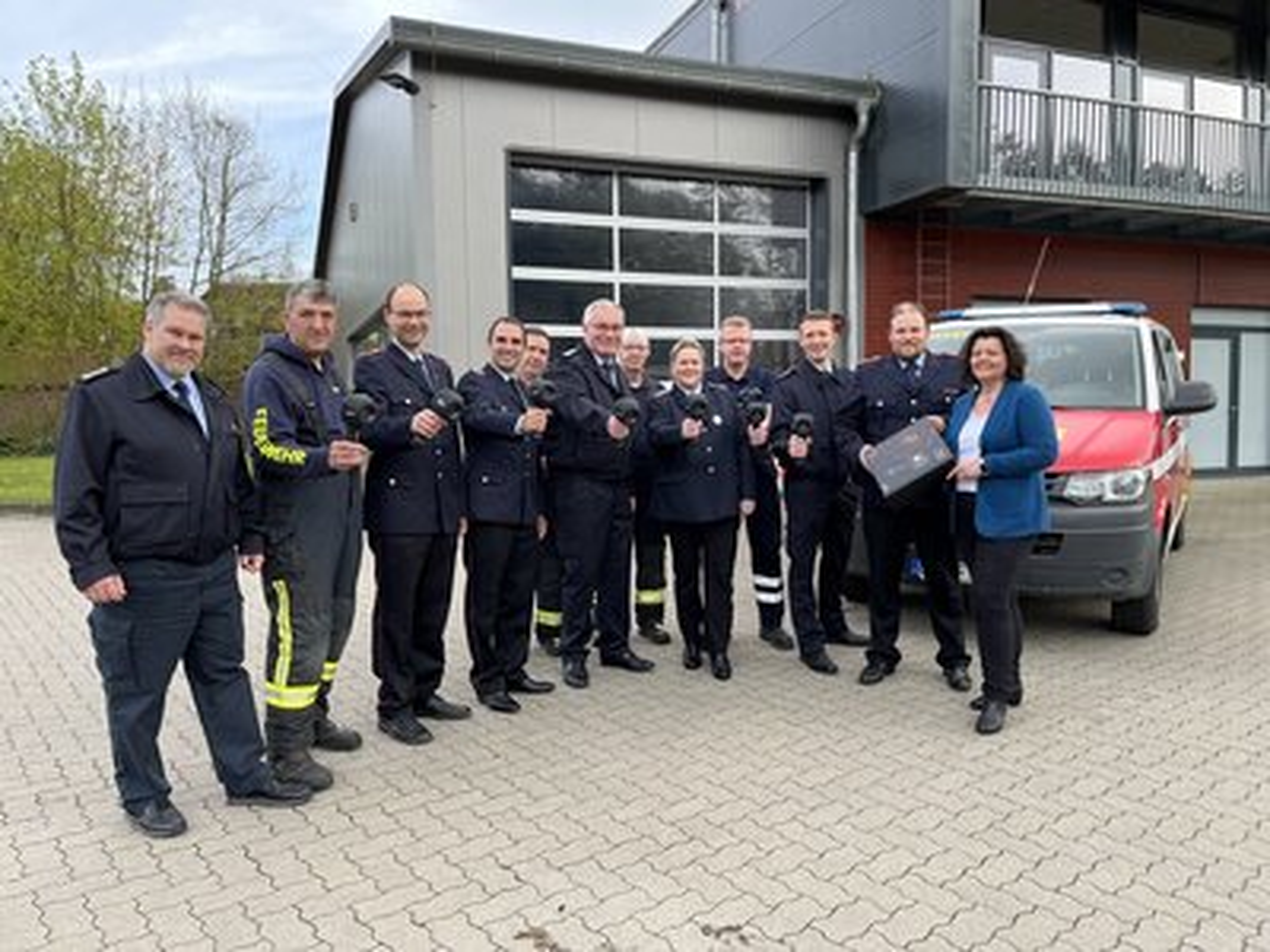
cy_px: 476
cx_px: 635
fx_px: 954
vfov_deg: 53.1
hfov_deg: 67.3
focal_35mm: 26
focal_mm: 5.1
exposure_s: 1/524
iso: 50
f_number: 1.6
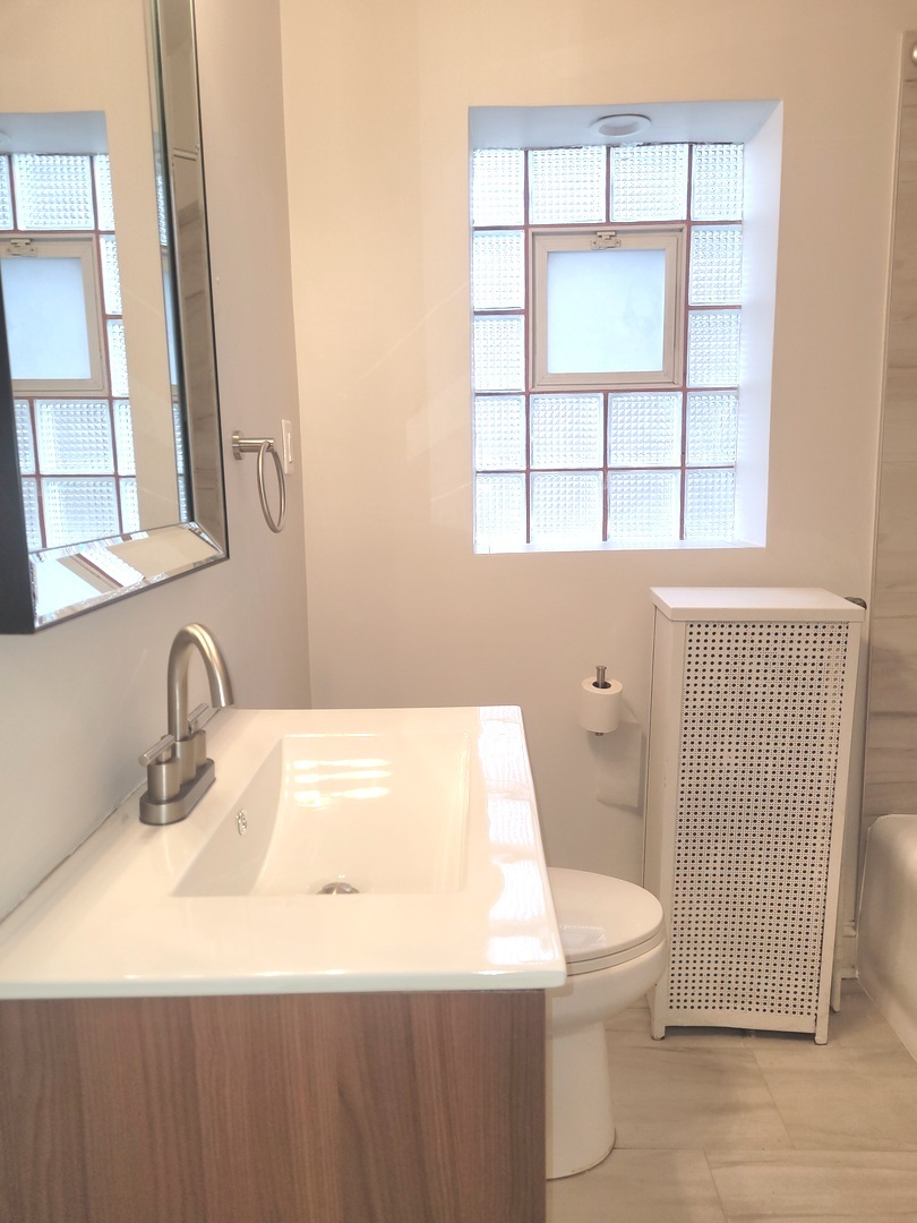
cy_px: 612
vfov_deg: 67.3
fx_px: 918
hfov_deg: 53.1
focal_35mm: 26
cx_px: 458
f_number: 1.8
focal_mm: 5.4
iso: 80
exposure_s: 1/60.2
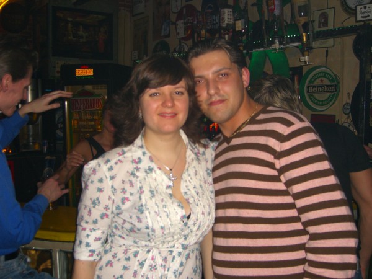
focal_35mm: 38
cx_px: 186
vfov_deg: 37.7
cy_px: 140
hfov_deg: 49.0
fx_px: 408
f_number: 2.8
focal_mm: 7.9
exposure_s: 1/60
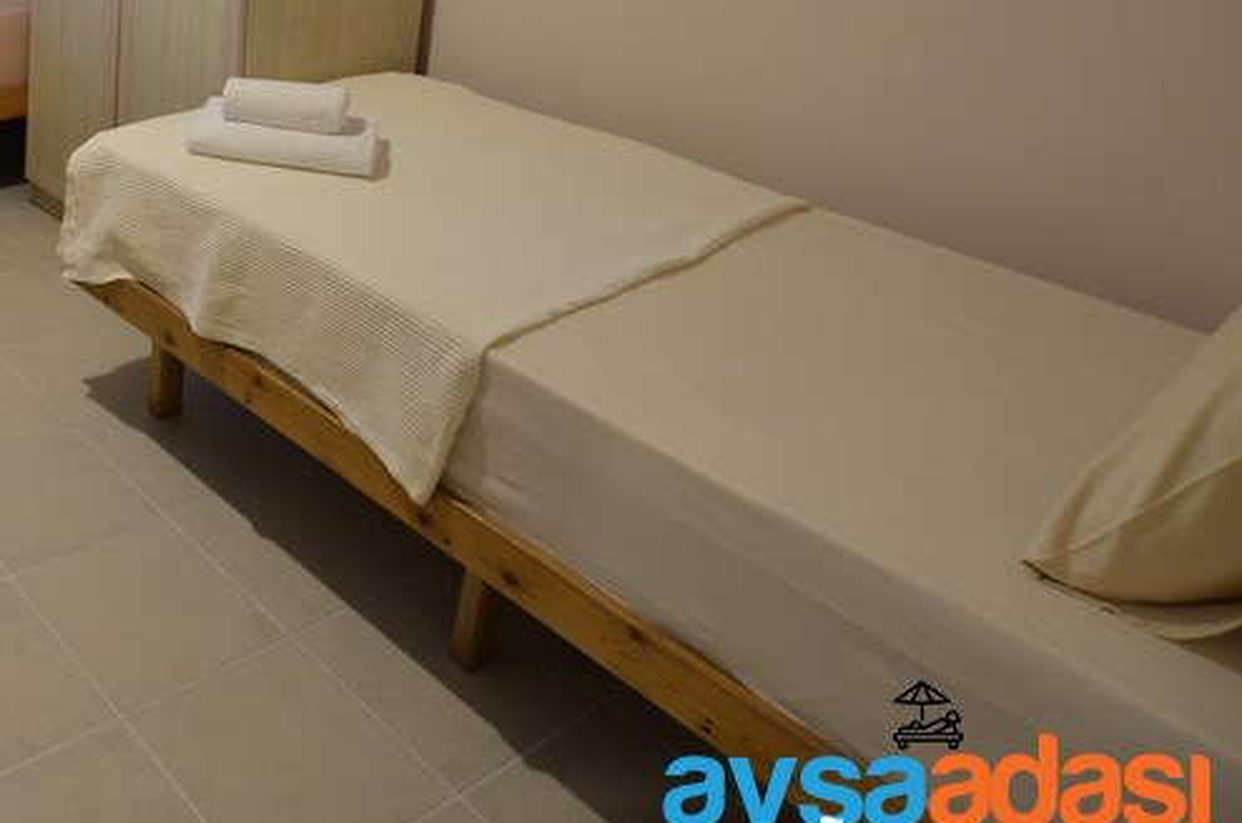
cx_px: -40
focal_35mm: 31
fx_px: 1067
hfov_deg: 48.1
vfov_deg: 38.8
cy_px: 63
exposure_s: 1/30
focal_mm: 10
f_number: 3.5
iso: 800
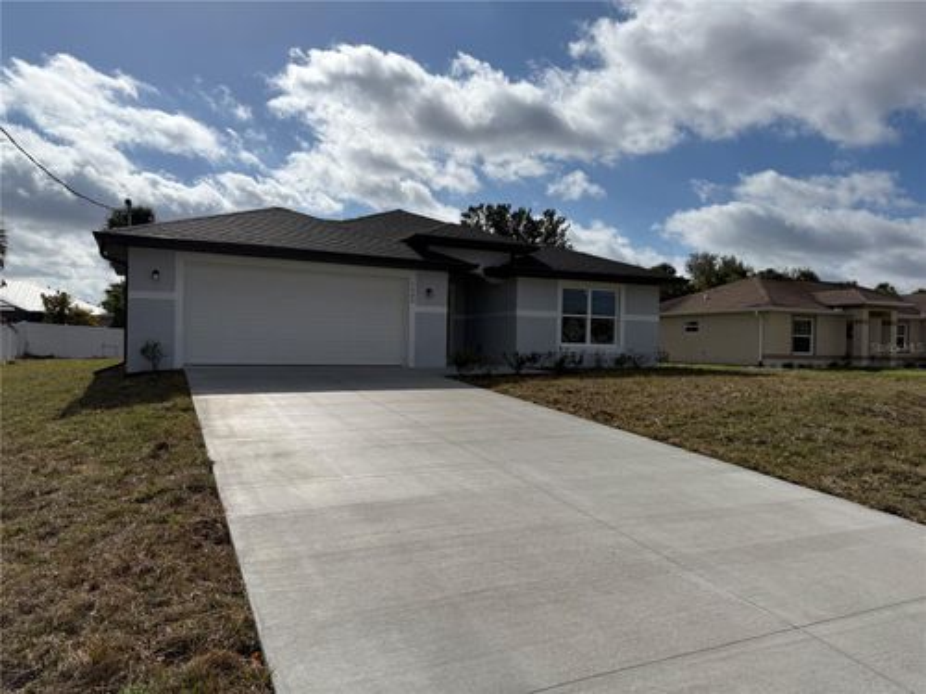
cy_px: 347
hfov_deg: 71.6
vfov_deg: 56.8
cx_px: 463
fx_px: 642
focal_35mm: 24
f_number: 1.78
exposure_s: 1/14286
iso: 64
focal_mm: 6.76
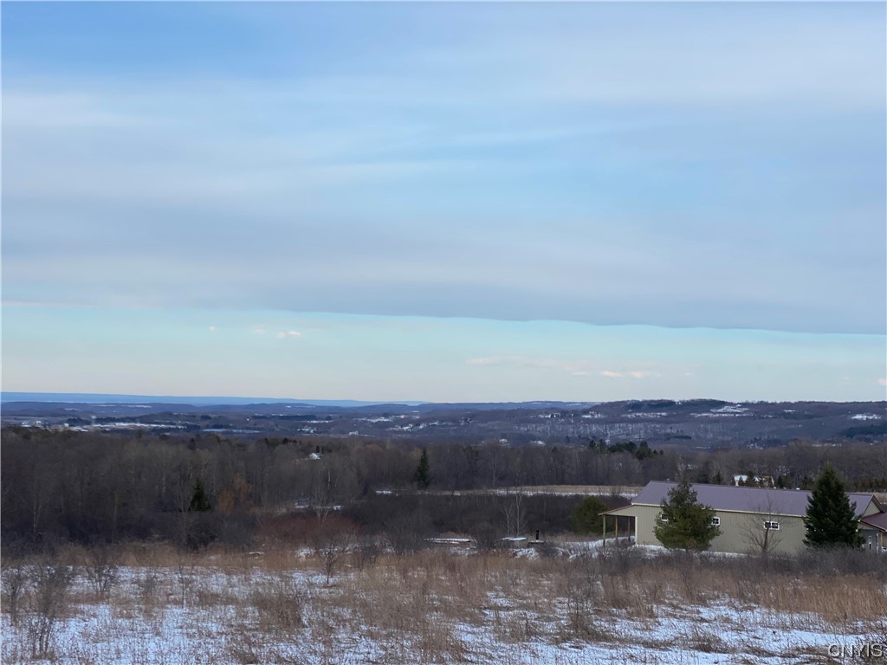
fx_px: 1332
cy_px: 332
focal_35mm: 52
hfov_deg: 36.8
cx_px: 444
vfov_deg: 28.0
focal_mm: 6
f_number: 2
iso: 20
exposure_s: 1/705
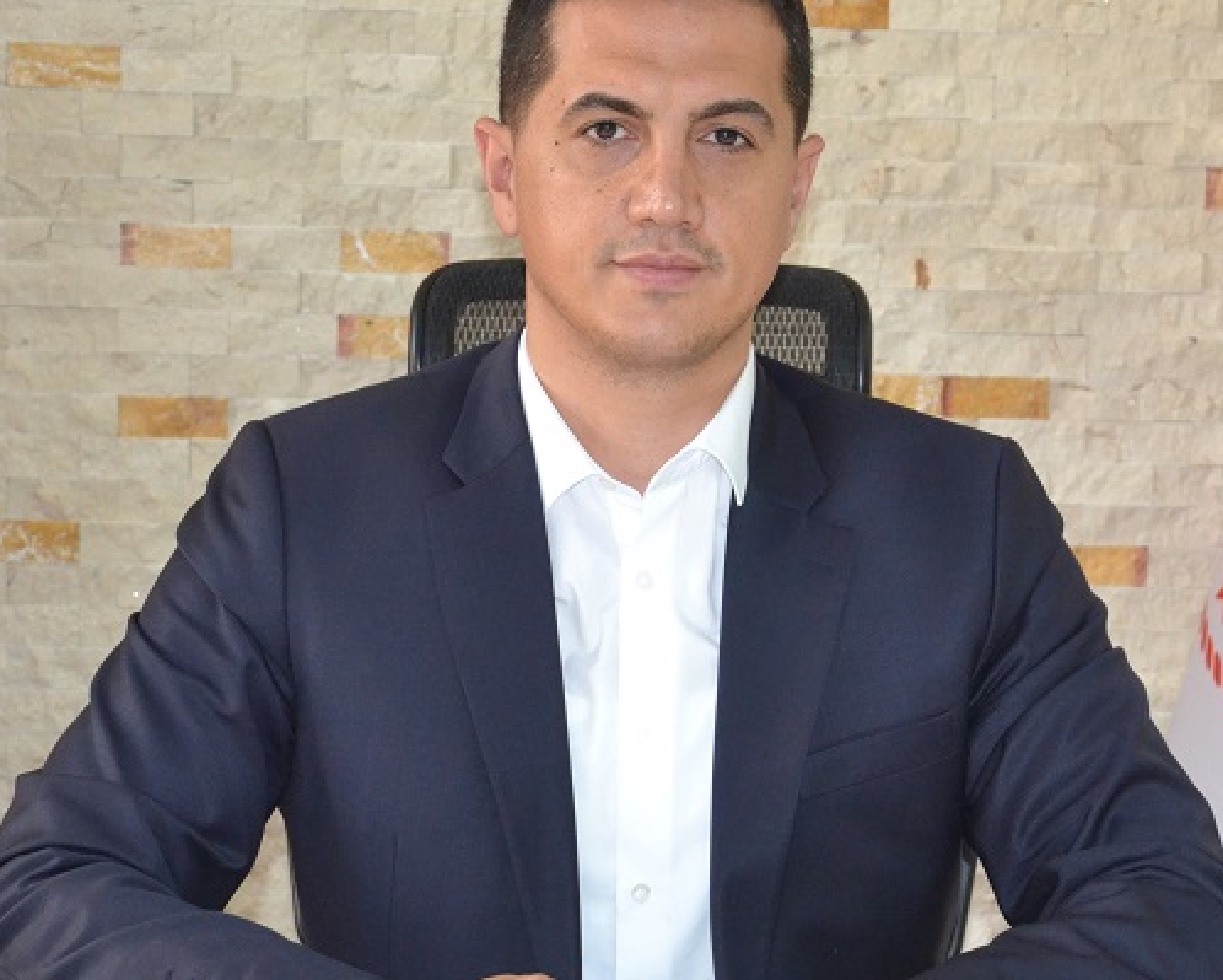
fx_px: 3694
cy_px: 500
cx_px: 690
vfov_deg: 15.1
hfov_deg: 18.8
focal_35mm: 102
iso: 1800
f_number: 4.5
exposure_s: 1/60
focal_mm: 38
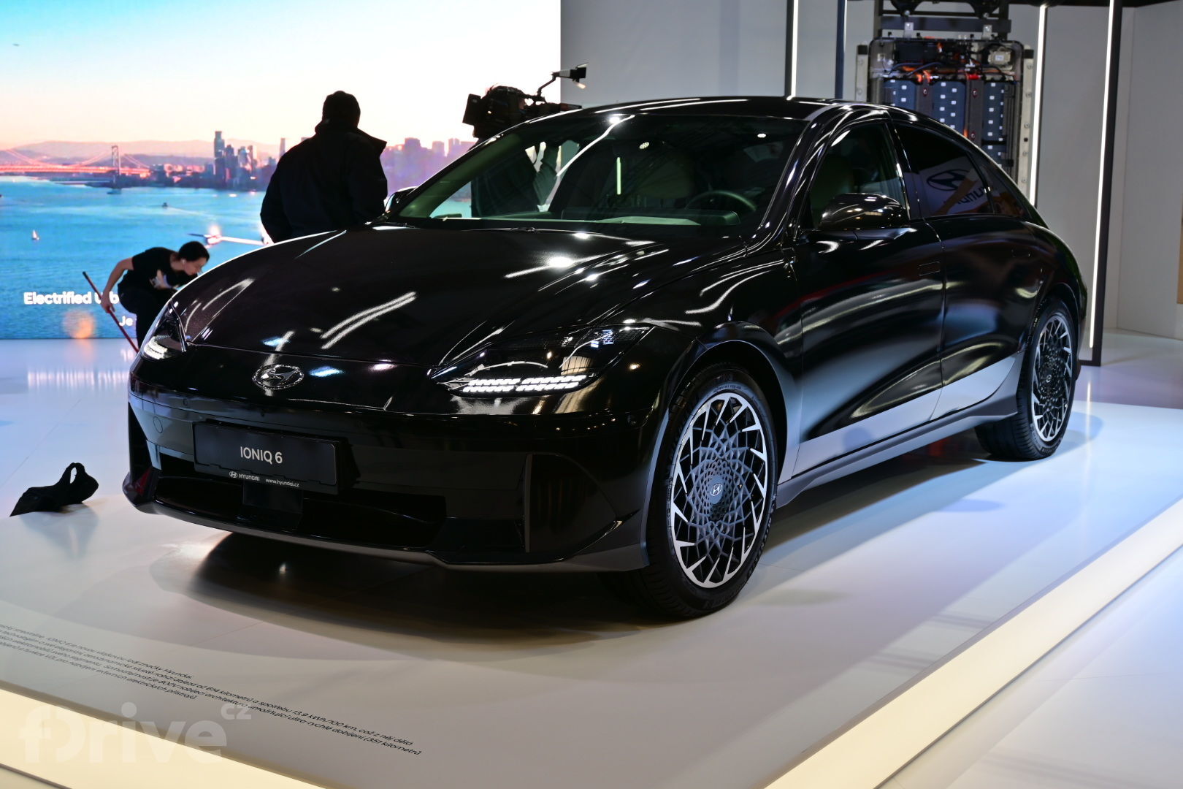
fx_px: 1479
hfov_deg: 43.6
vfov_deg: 29.9
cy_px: 394
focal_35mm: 45
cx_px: 592
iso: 100
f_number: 4.8
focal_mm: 30
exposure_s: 1/80
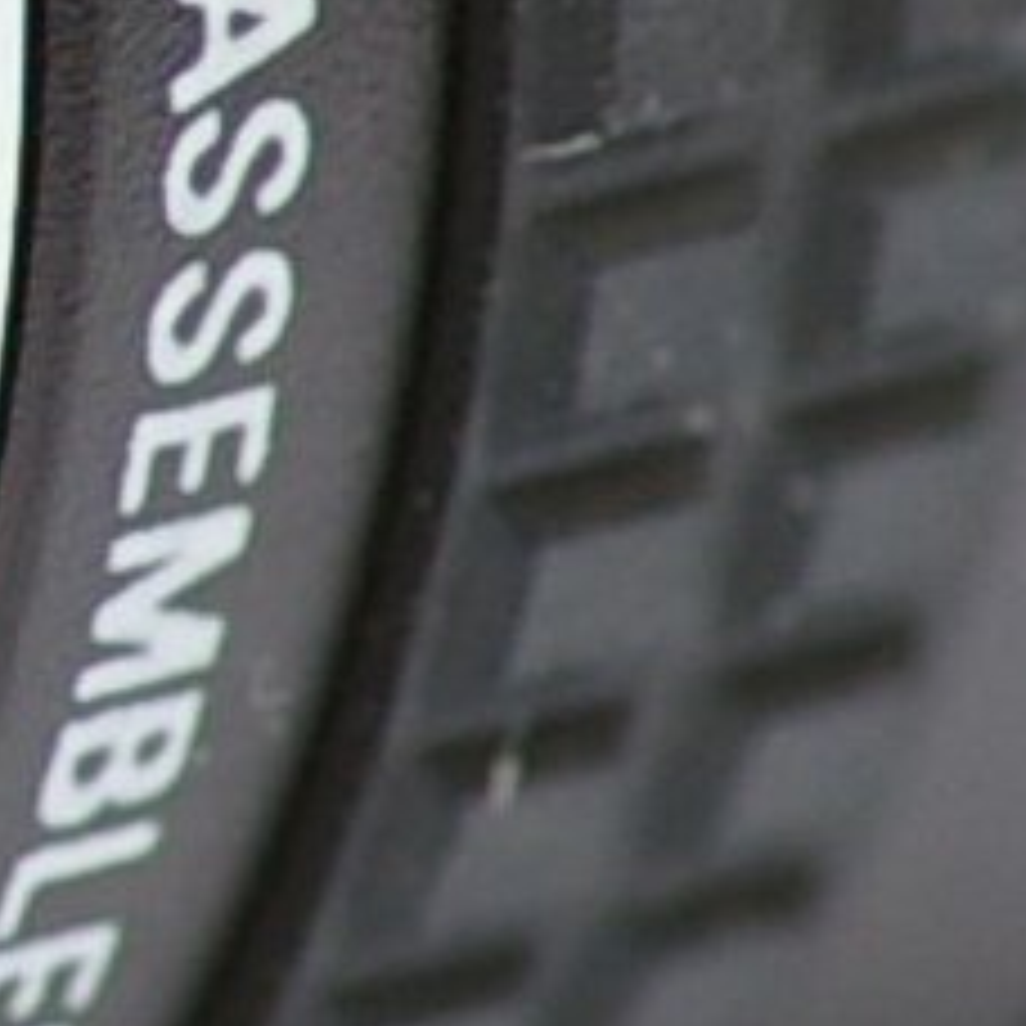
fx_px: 50400
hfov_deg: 1.2
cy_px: -97
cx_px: -3008
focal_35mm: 1503
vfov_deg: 1.2
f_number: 5.6
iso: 200
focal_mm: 100
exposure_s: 1/180
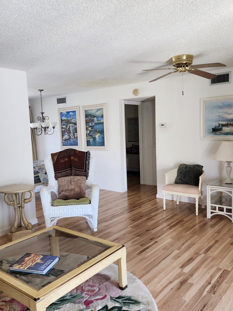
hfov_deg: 45.4
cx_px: 105
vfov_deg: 58.4
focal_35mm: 31
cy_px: 156
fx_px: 278
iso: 320
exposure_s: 1/120
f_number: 1.8
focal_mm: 6.4
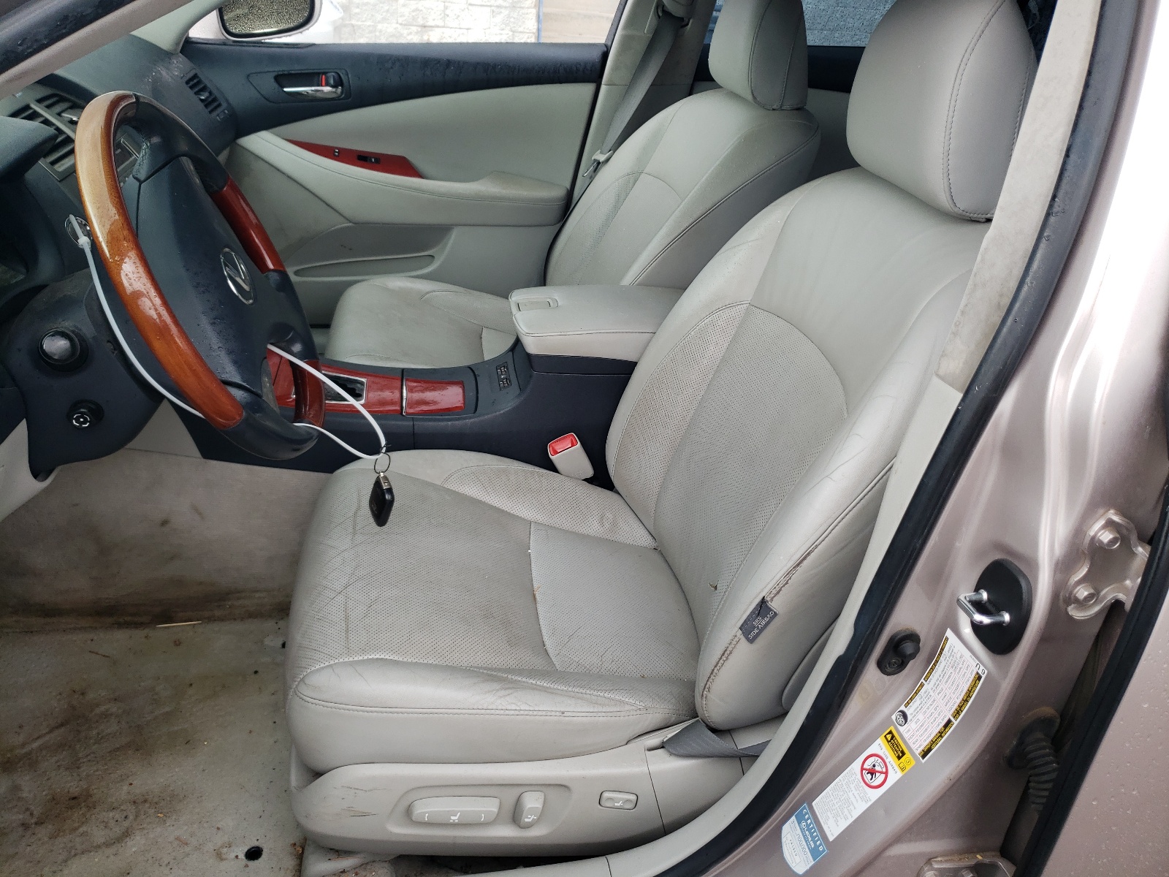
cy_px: 438
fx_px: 878
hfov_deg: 67.3
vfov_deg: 53.1
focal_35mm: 26
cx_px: 584
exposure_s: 1/145
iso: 50
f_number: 1.5
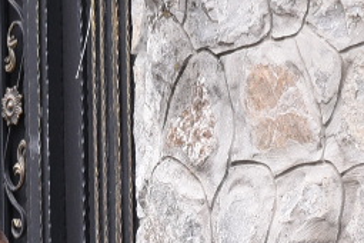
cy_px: 608
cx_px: 36
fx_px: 6733
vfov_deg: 2.1
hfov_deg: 3.1
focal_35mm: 666
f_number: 4
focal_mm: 105
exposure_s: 1/500
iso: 320
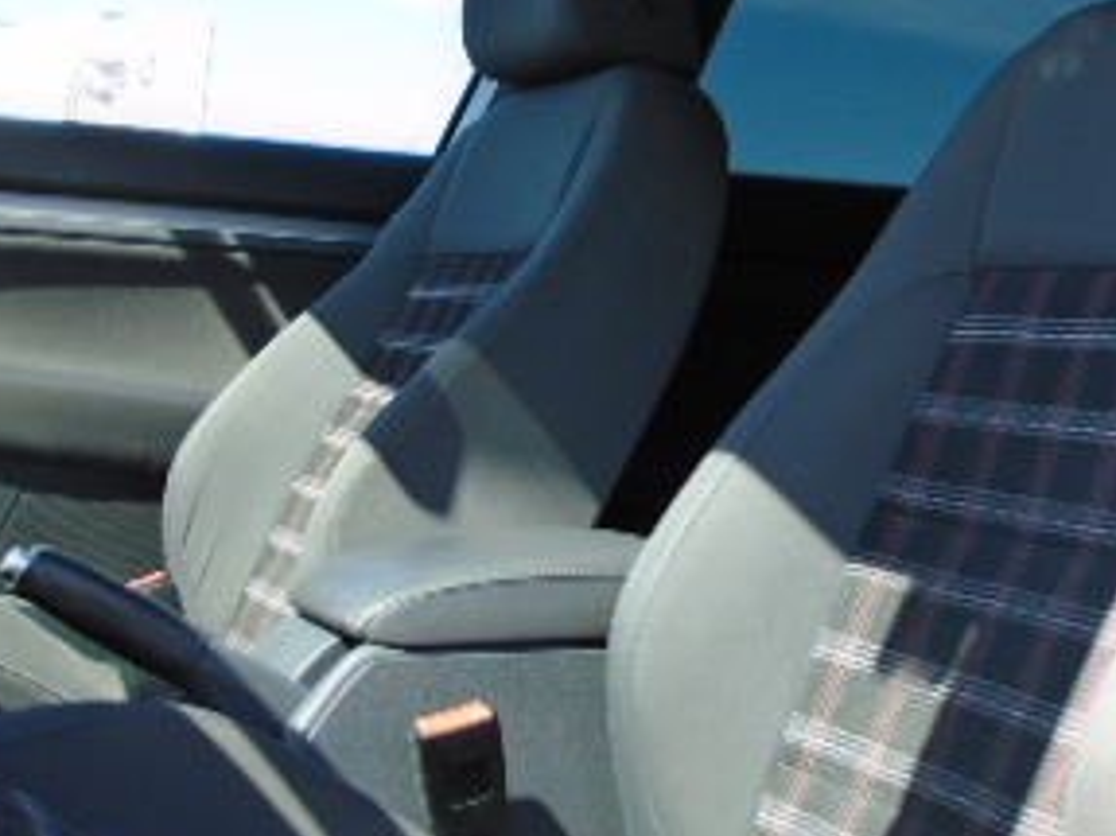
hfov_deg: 33.2
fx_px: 1869
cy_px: 307
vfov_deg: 25.1
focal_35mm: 58
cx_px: 498
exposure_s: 1/200
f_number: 3.2
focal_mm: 4.6
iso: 100
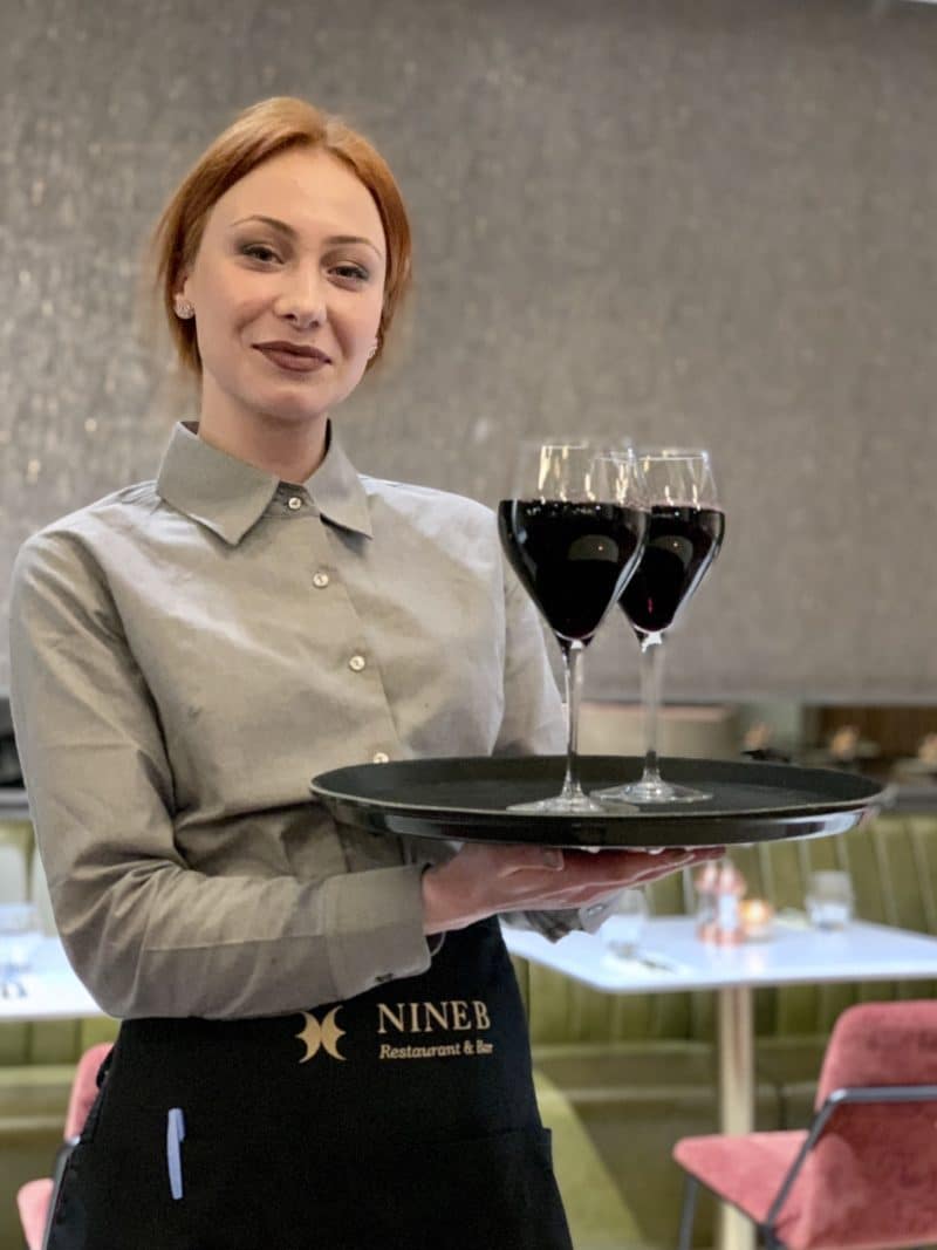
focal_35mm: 52
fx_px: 1877
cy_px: 625
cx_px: 468
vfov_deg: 36.8
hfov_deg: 28.0
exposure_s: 1/25
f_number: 2.4
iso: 640
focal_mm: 6
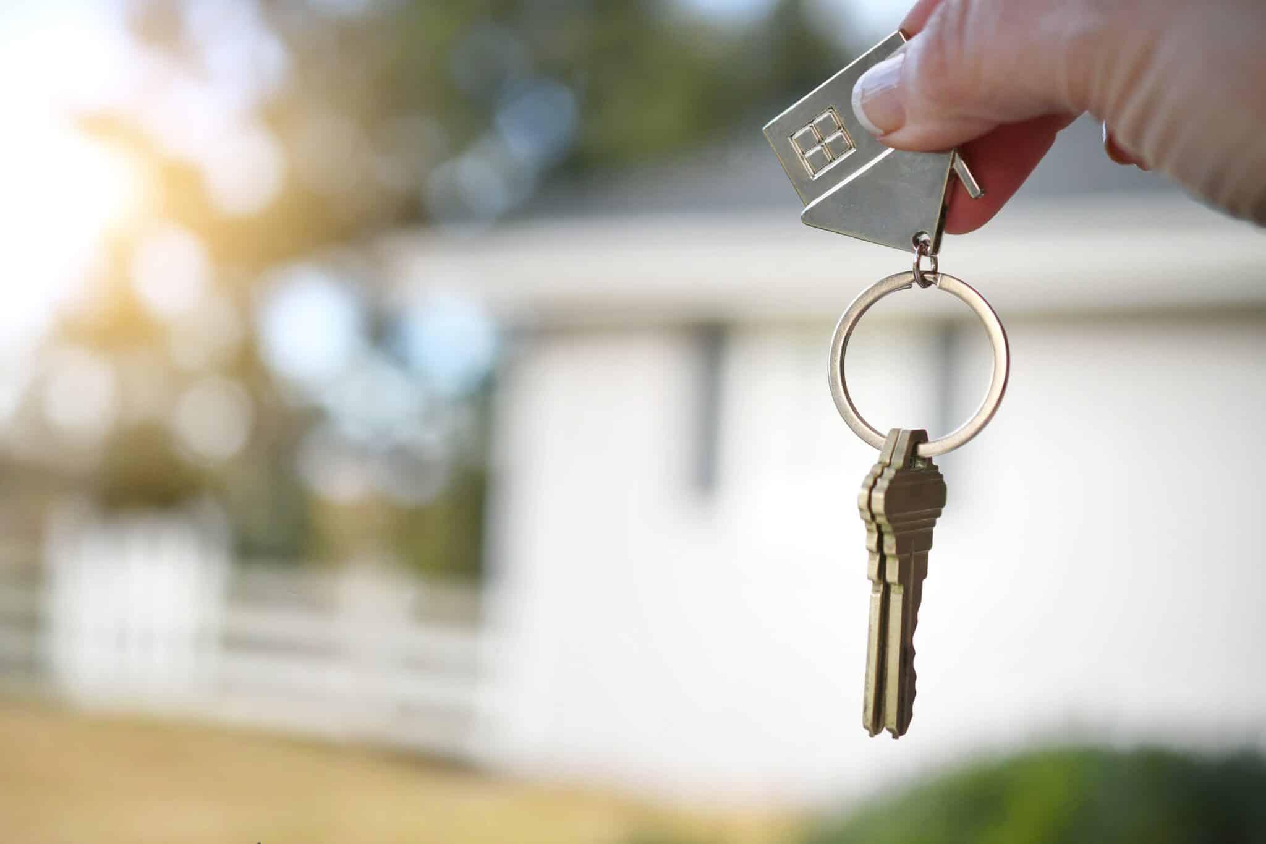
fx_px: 2110
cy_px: 422
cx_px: 633
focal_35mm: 60
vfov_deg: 22.6
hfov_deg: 33.4
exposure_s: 1/1000
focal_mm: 40
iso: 320
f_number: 3.2
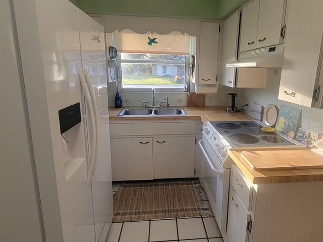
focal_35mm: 20
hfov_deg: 81.5
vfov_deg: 65.8
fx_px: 187
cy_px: 109
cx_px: 180
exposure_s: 1/60
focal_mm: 2.2
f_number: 2.2
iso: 80
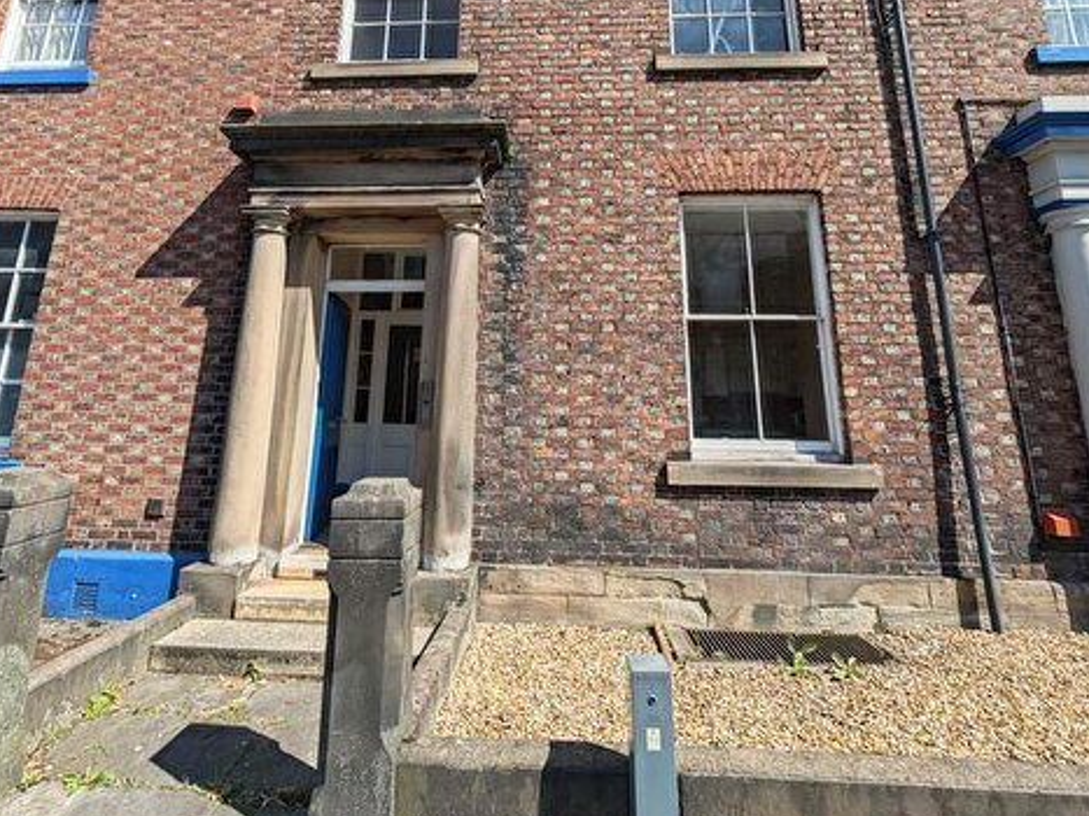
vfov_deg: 69.4
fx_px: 566
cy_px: 267
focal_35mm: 18
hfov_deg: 87.7
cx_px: 529
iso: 50
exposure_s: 1/811
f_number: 1.8
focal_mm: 2.03
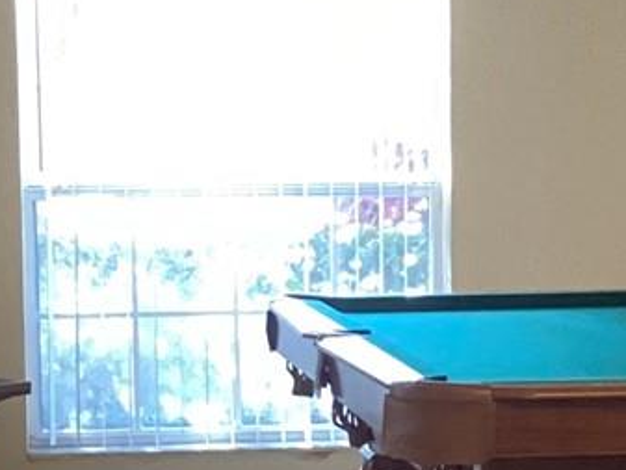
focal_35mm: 147
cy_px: 405
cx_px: 451
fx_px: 2659
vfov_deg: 10.1
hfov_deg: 13.4
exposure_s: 1/40
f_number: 2.4
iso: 400
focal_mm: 3.3
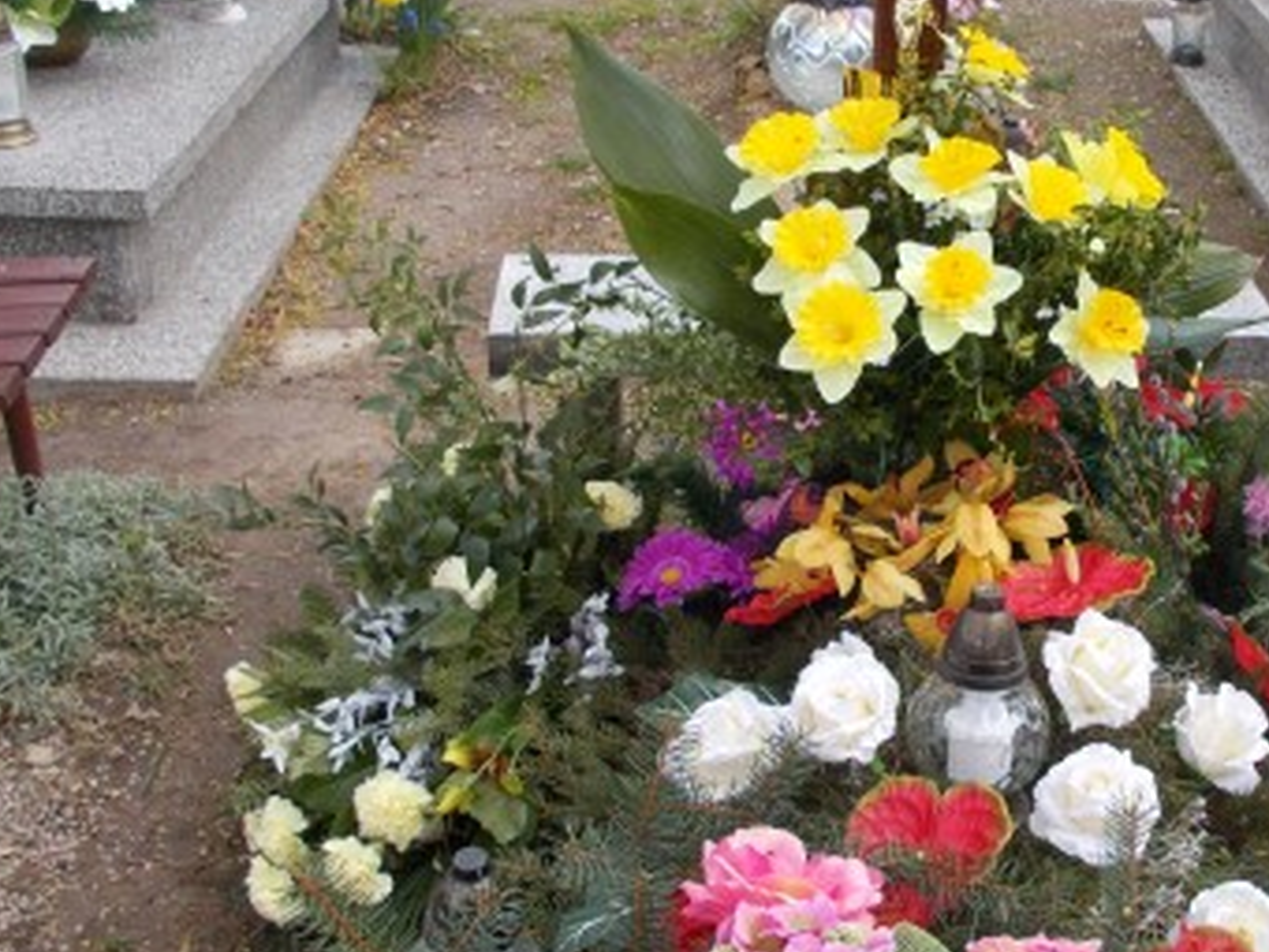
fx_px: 1796
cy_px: 399
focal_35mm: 49
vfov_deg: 29.6
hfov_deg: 38.2
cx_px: 896
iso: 125
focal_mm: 4.6
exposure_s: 1/250
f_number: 3.2
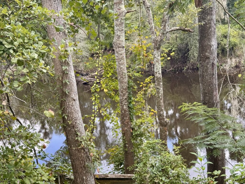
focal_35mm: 48
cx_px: 122
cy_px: 92
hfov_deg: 39.7
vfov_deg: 30.3
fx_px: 340
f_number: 1.78
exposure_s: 1/470
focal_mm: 6.76
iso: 64
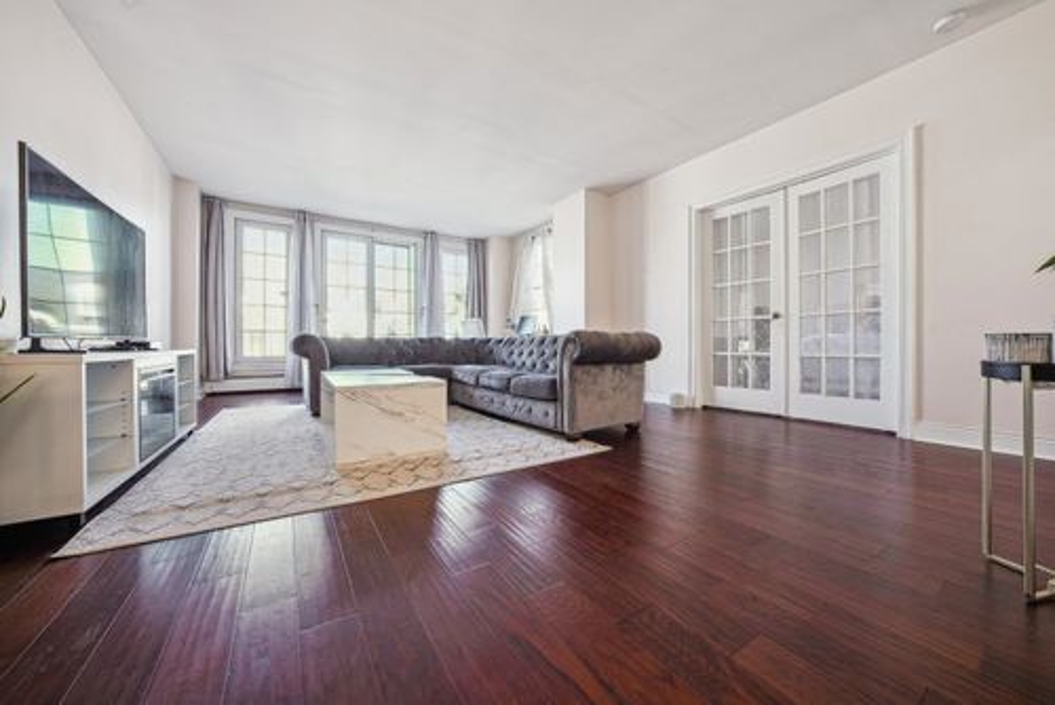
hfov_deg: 112.6
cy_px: 352
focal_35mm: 12
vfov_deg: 90.1
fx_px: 352
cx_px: 528
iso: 250
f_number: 13
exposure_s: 1/1.67
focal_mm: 12
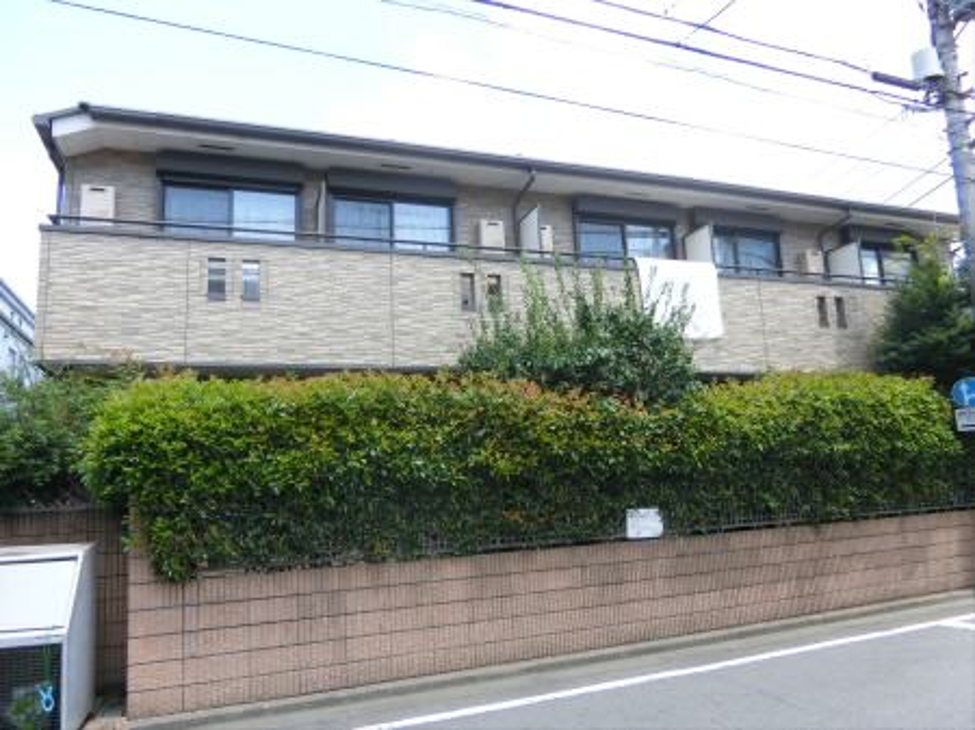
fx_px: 704
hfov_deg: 69.4
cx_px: 488
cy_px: 365
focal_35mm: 25
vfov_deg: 54.8
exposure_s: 1/125
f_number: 7.9
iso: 200
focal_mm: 5.4
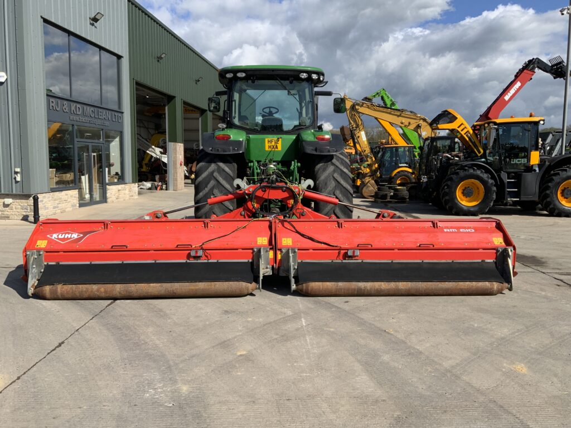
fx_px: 478
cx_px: 286
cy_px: 214
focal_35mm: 29
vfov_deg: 48.2
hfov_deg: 61.7
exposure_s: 1/2058
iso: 16
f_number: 1.8
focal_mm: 3
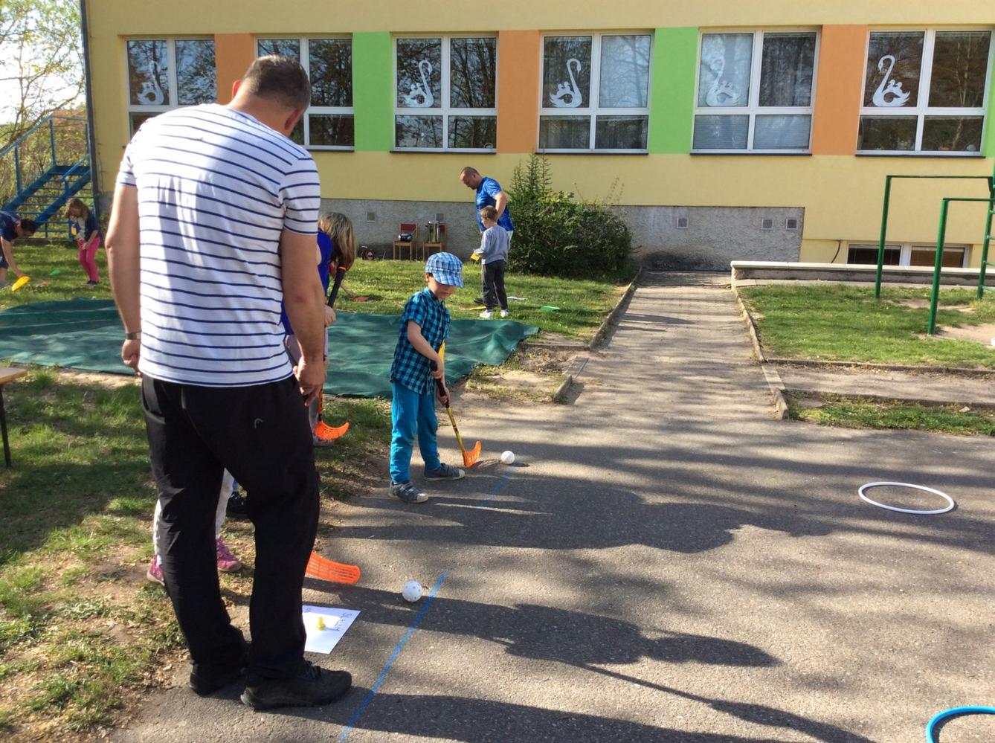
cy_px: 372
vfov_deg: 44.0
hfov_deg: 56.9
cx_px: 498
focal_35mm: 32
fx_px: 918
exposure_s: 1/430
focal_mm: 3.3
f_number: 2.4
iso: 32
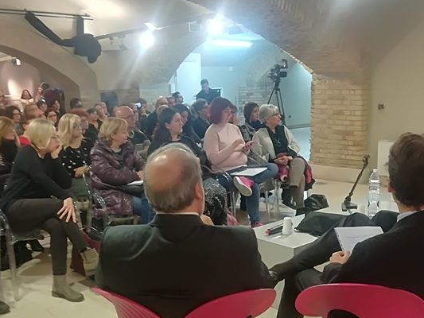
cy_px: 206
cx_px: 211
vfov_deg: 36.5
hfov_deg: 47.9
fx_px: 478
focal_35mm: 39
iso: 320
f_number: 2.2
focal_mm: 3.83
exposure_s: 1/33.3
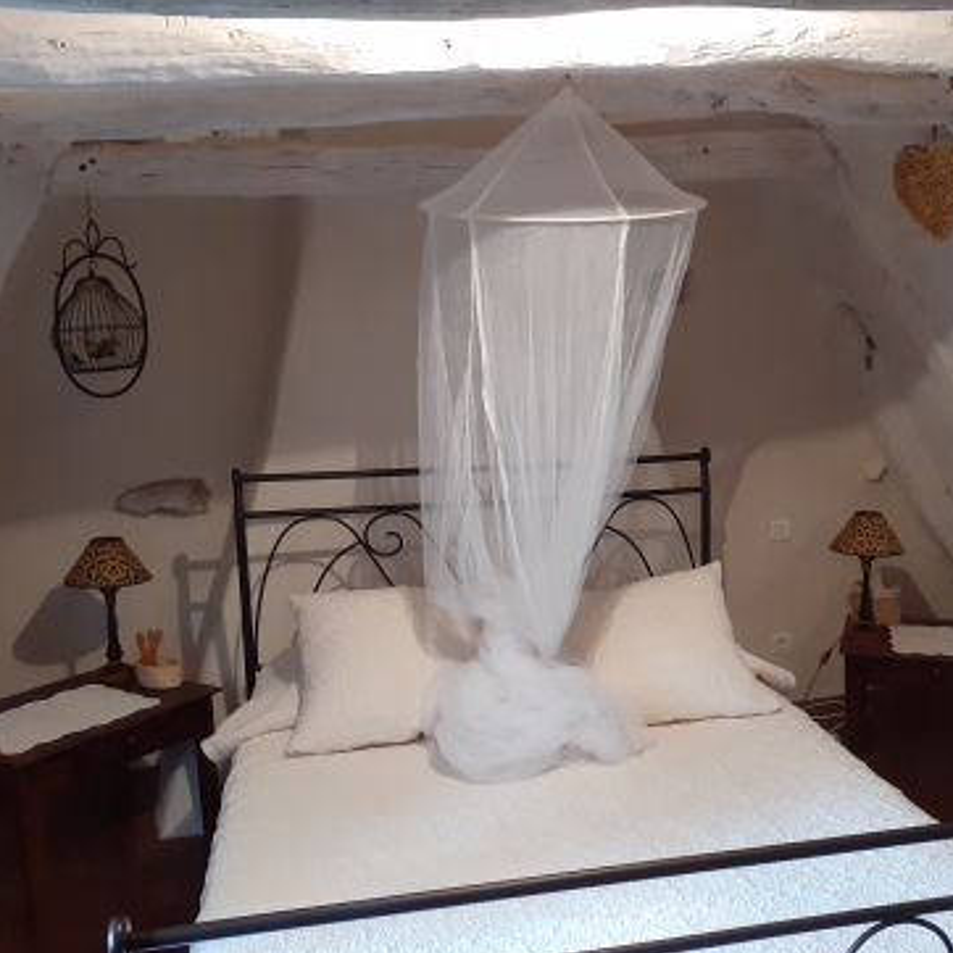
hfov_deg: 48.2
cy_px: 504
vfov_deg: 48.4
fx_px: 1059
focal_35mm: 34
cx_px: 569
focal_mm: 3.6
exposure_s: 1/25
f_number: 1.9
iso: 200
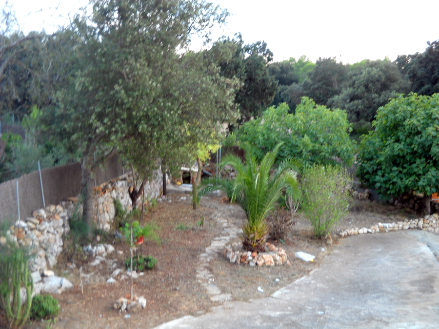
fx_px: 609
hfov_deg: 39.7
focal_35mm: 48
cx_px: 220
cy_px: 164
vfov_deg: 30.3
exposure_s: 1/8
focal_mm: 7.88
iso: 84
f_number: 3.3
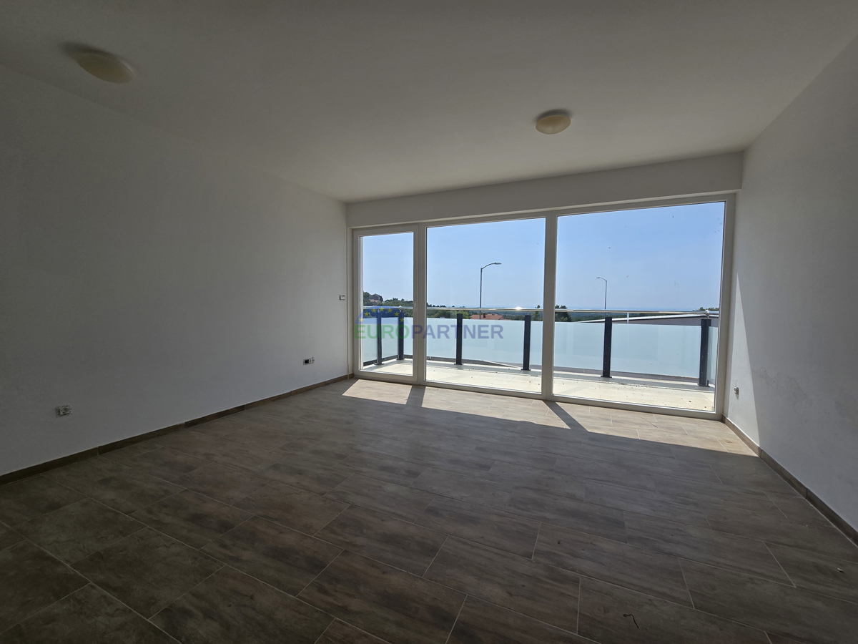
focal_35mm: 13
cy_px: 322
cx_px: 429
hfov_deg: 106.2
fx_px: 322
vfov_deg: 89.9
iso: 50
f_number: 2.2
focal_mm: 2.2
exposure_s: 1/2544
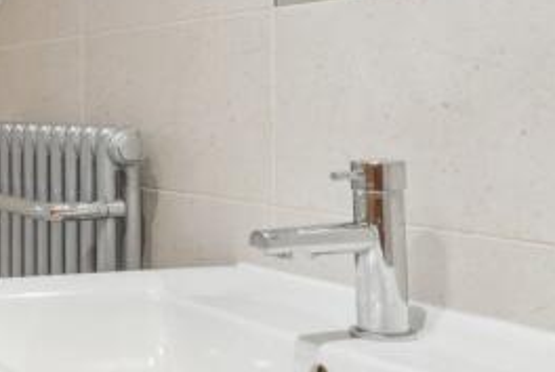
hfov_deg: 26.9
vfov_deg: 21.9
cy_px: 118
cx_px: -177
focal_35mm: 62
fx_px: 957
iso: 640
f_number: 10
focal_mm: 16
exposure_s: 1/4
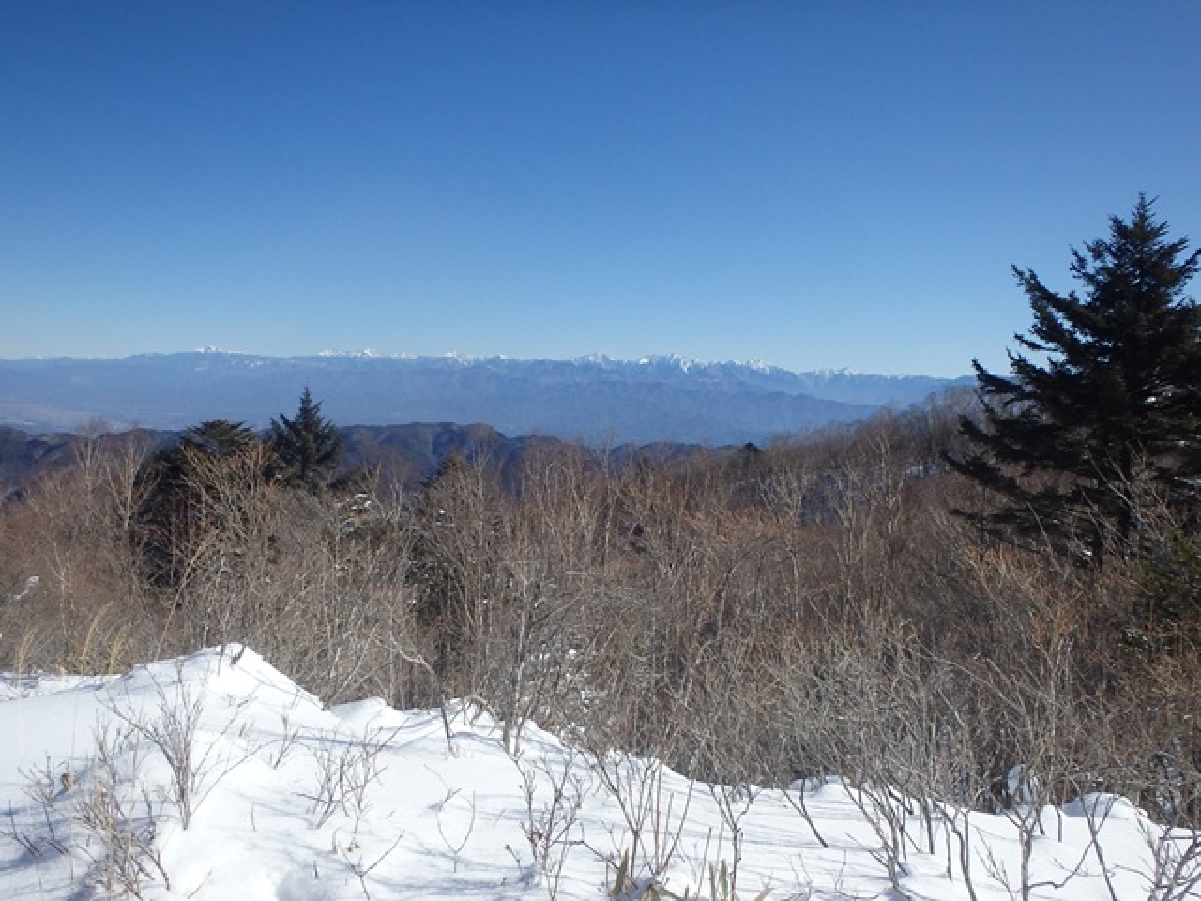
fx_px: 971
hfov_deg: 63.4
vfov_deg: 49.7
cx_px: 600
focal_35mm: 28
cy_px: 450
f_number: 11
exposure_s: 1/200
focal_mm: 5
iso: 125
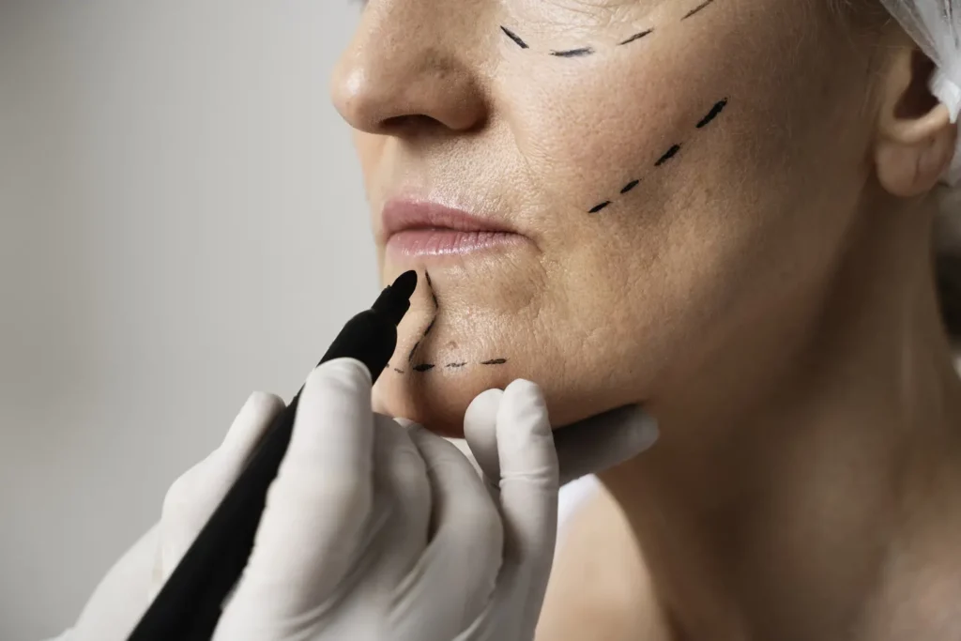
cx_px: 480
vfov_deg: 18.2
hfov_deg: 27.0
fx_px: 2002
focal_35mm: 75
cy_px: 320
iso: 200
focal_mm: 75
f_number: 5
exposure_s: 1/160
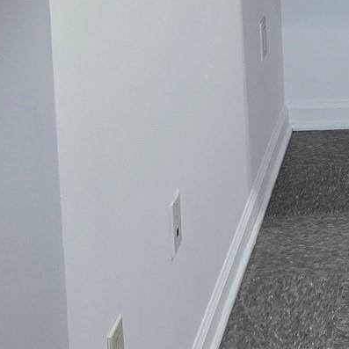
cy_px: -256
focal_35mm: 105
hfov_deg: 15.9
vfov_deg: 14.7
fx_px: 1198
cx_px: 425
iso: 125
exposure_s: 1/120
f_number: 1.8
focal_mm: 5.4
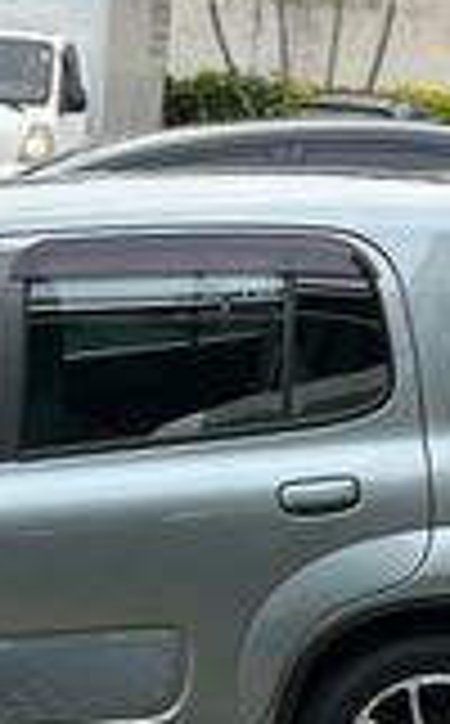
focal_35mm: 149
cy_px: 409
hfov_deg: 8.6
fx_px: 2937
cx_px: -112
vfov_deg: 14.1
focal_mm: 6.86
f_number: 1.78
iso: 80
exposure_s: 1/361
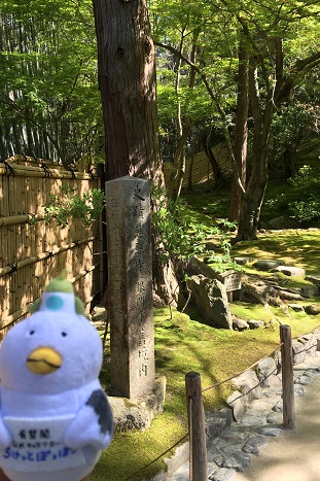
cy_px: 235
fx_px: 414
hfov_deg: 42.3
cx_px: 167
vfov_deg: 60.3
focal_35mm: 31
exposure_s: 1/120
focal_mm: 4.15
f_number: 2.2
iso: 25
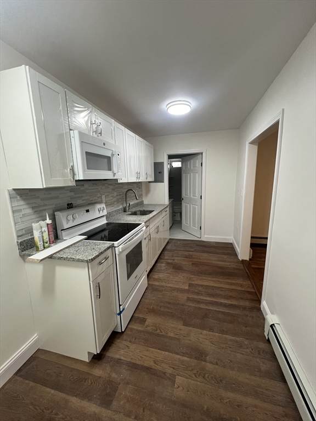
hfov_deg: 89.9
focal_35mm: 13
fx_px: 158
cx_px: 158
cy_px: 210
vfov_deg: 106.2
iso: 160
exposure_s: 1/60
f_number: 1.8
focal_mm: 1.57
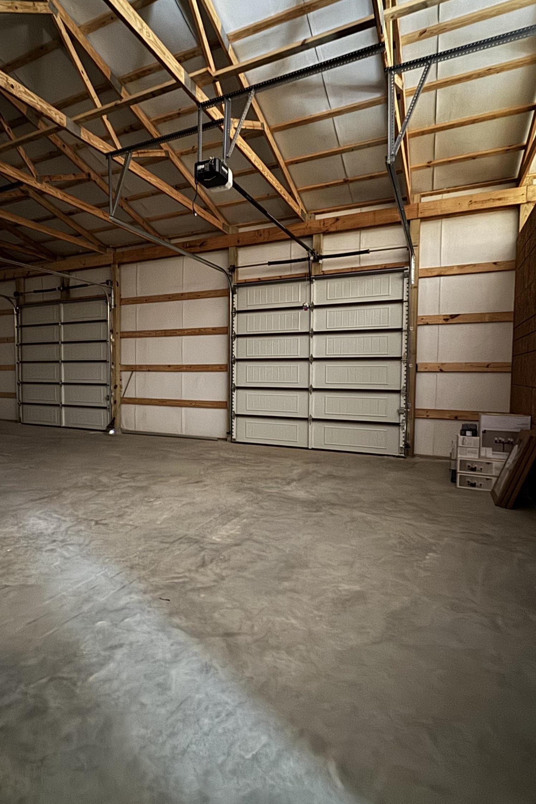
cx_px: 200
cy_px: 394
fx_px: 447
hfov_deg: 61.1
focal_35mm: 20
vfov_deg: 84.0
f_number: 2.2
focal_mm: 2.22
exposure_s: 1/4
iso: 1000
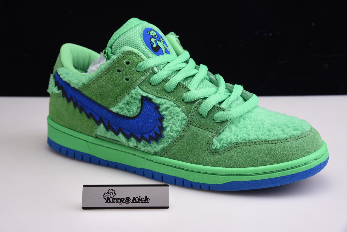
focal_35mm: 66
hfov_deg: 30.5
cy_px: 116
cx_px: 174
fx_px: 636
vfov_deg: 20.6
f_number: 11
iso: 100
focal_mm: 66
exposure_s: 1/125
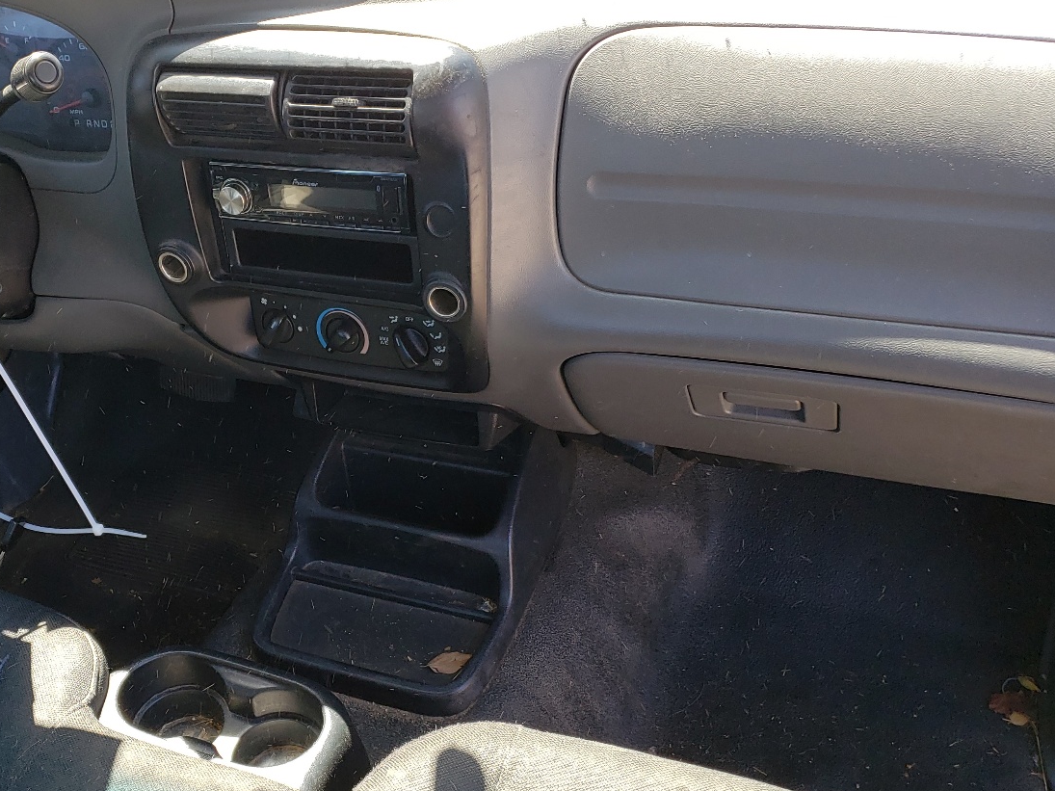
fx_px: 1158
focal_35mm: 38
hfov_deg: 47.7
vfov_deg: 37.4
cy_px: 513
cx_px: 303
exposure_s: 1/213
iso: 50
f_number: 1.5
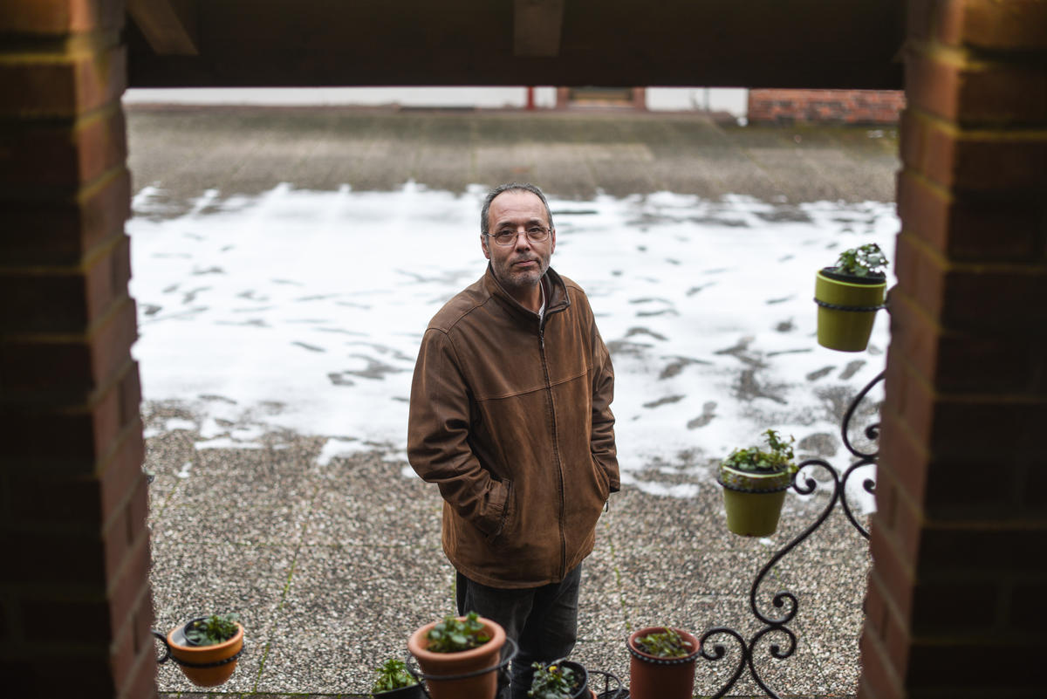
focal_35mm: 50
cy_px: 350
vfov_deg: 27.0
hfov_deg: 39.6
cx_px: 524
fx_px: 1455
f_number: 2.5
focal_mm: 50
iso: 100
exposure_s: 1/320
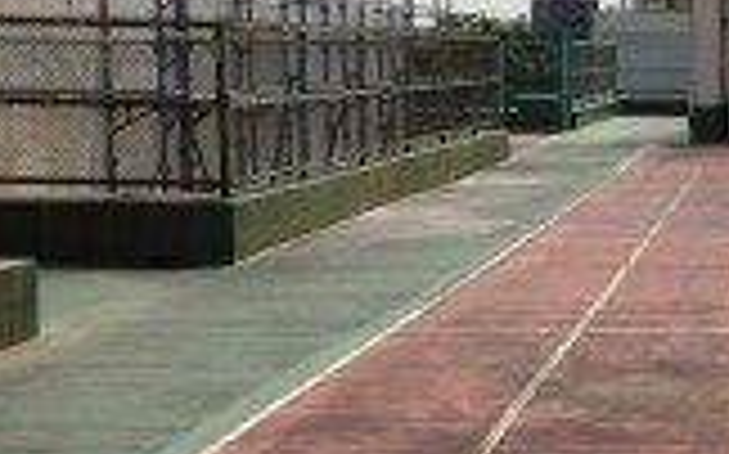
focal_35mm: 98
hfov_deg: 20.0
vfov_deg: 13.3
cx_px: 864
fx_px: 1946
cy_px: 267
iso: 40
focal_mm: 4.12
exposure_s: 1/4566
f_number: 2.2
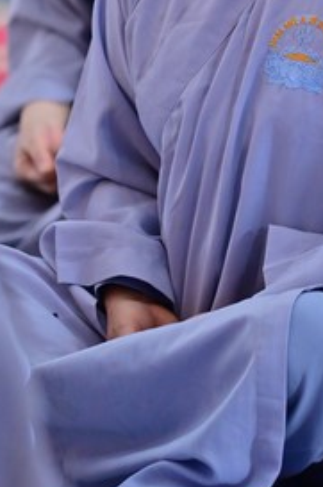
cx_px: 316
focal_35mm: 286
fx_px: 3864
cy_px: 2
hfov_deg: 4.8
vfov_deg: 7.2
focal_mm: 120
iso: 2500
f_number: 5.6
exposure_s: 1/125
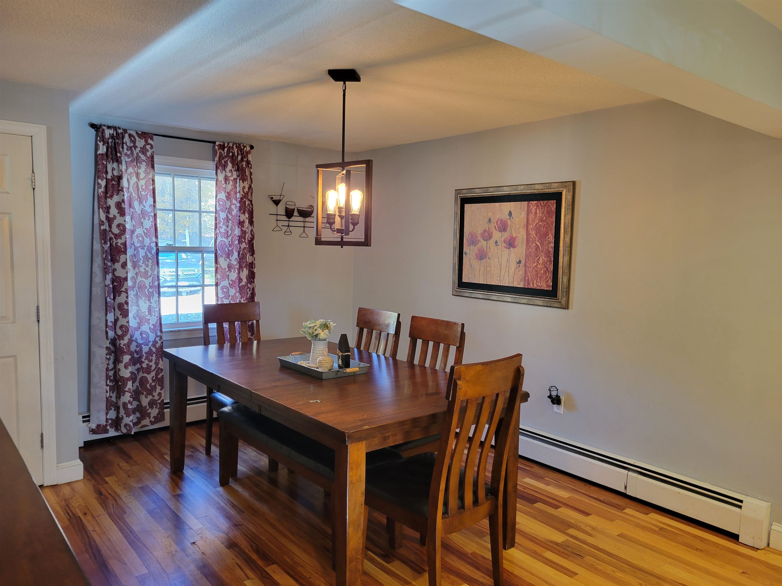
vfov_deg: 53.1
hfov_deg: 67.3
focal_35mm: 26
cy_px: 293
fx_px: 587
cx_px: 391
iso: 160
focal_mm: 5.4
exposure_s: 1/40
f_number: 1.8
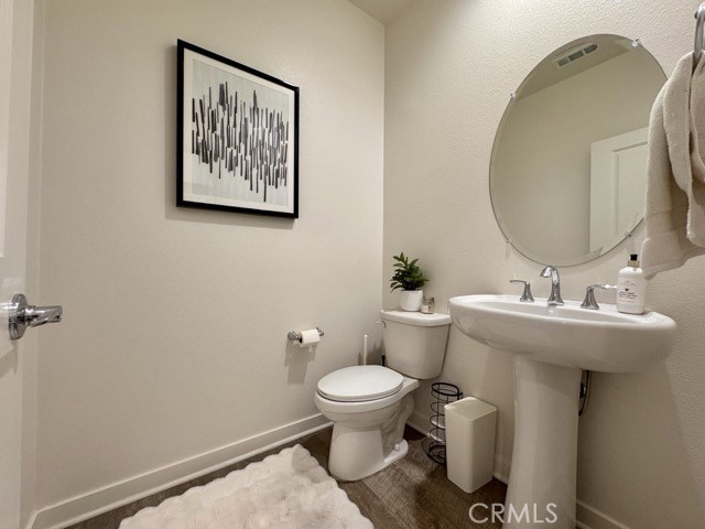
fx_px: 285
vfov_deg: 85.7
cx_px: 352
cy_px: 264
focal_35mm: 14
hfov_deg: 102.1
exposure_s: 1/120
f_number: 2.2
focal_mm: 2.22
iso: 200
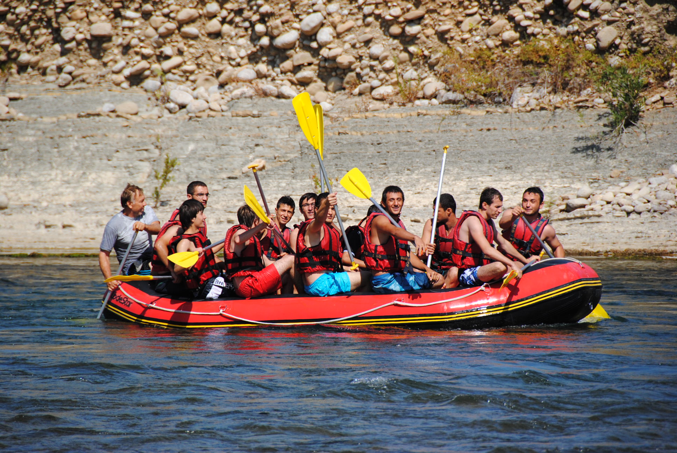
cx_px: 338
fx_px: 5648
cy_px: 226
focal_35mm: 300
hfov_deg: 6.9
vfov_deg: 4.6
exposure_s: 1/1250
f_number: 5.6
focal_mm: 200
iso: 200
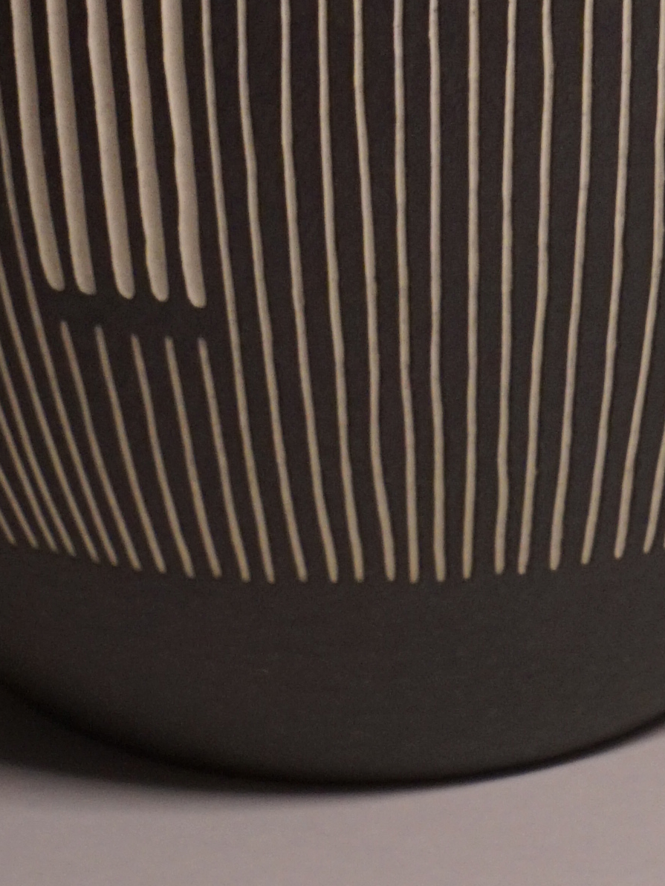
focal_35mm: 769
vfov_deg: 2.6
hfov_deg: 1.9
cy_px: -339
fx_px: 19694
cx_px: 126
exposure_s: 1/10
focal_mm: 106
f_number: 11
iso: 250
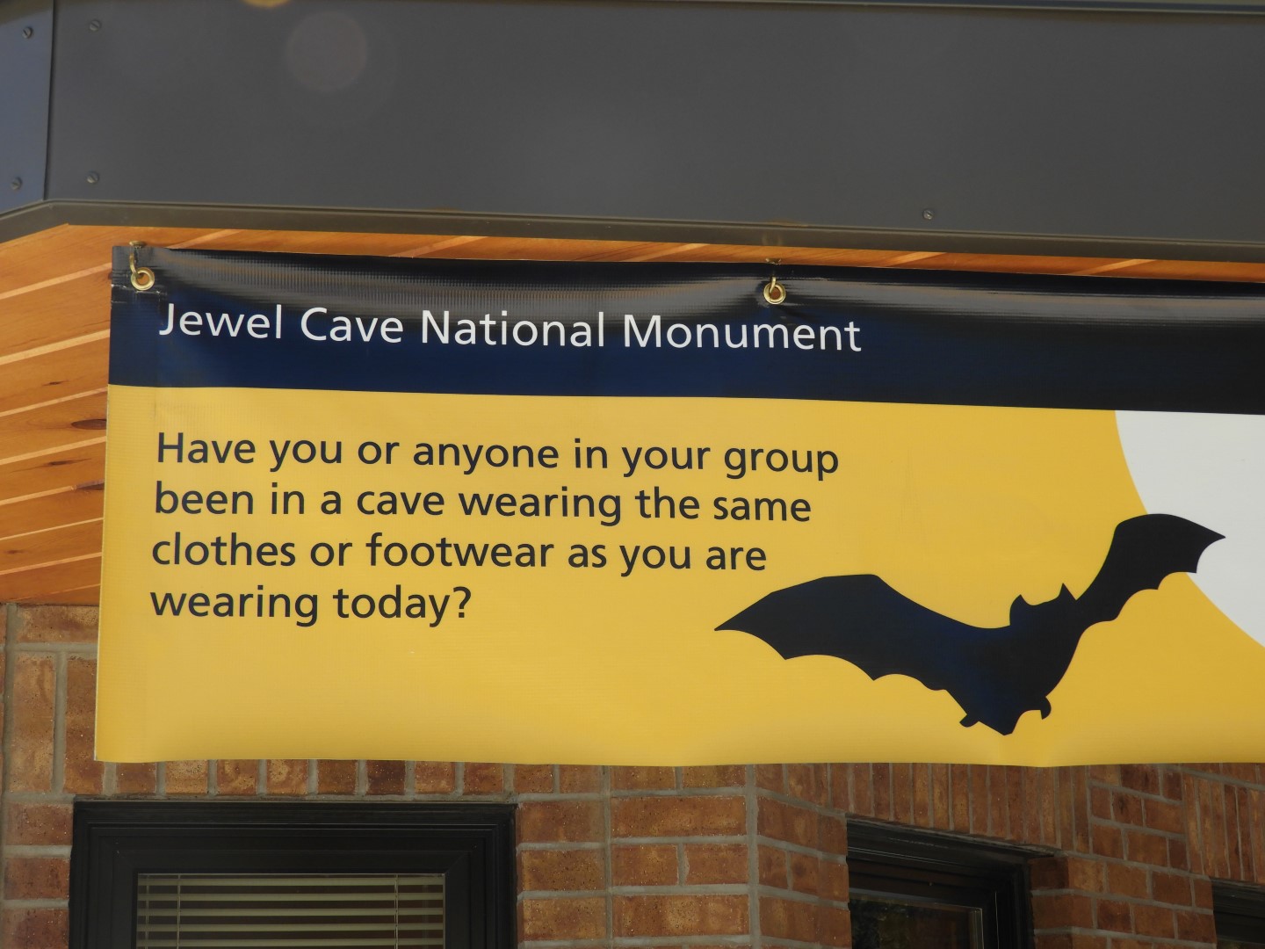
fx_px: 2558
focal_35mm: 70
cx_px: 632
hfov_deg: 27.8
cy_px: 474
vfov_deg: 21.0
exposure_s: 1/320
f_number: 4.5
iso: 100
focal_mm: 12.5
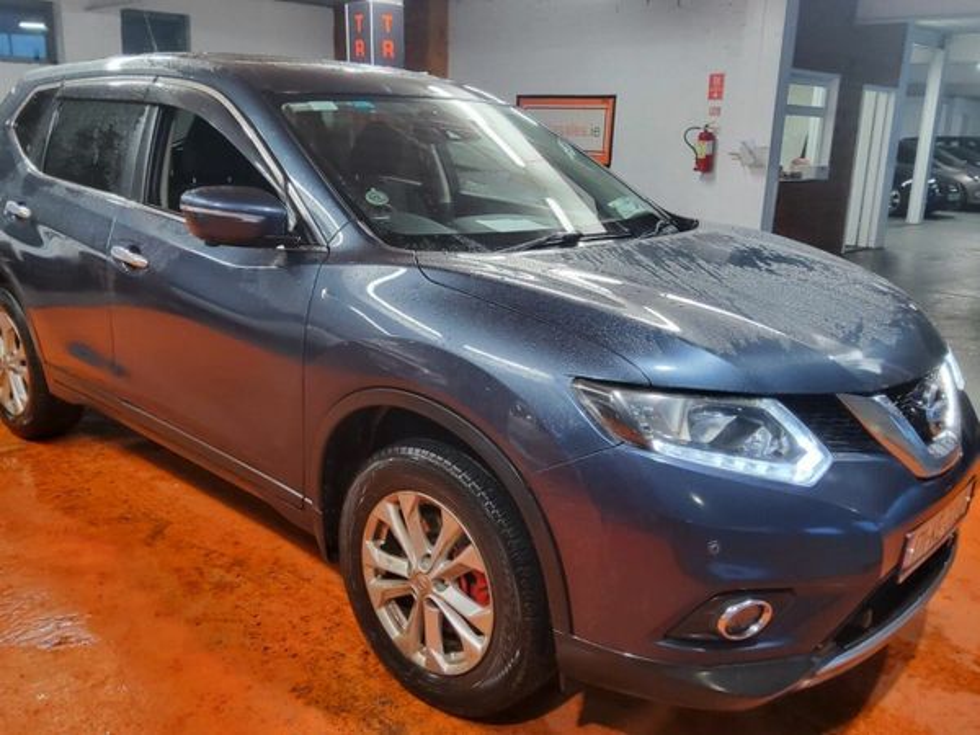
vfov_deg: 53.1
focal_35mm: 26
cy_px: 368
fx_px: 736
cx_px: 490
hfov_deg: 67.3
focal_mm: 3.08
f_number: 2
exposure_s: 1/50
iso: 500
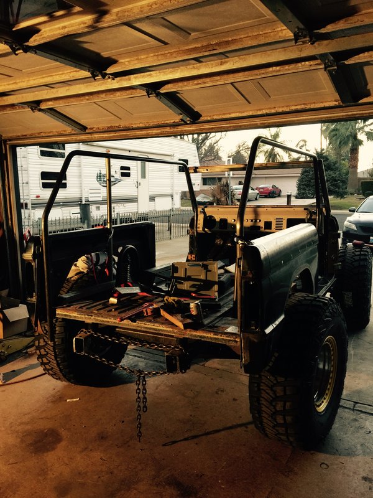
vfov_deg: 61.7
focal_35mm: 29
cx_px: 186
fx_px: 417
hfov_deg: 48.2
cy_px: 249
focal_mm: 4.15
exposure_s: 1/15
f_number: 2.2
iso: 80
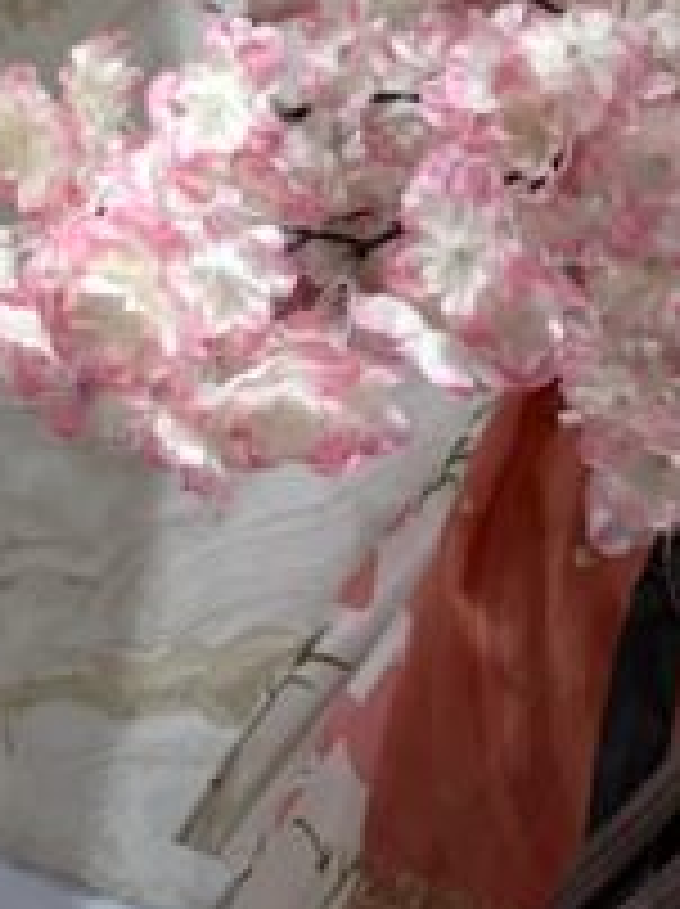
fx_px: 2704
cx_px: -234
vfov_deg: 17.4
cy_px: -410
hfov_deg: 13.7
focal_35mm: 103
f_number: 1.6
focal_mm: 5.96
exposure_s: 1/100
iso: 40
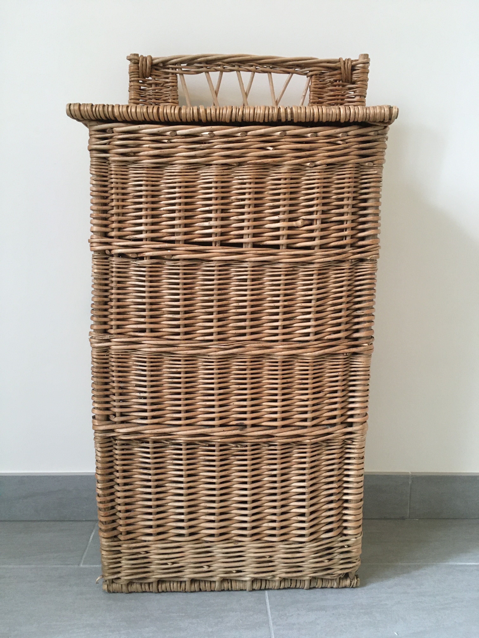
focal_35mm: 29
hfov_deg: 48.2
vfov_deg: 61.7
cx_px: 240
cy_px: 319
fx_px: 535
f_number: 2.2
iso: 200
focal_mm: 4.15
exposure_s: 1/33
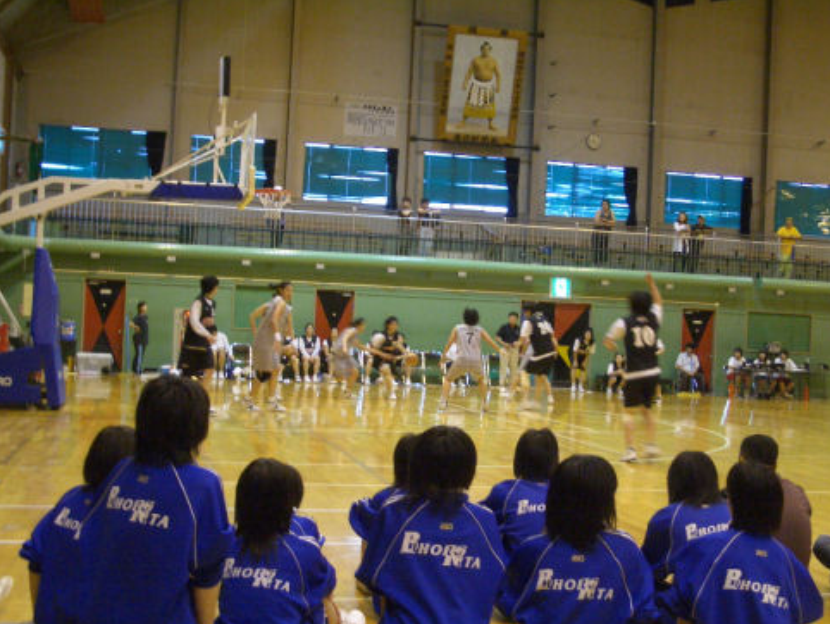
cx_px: 410
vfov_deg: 28.1
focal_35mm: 52
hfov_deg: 36.8
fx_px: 1247
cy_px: 328
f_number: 3.1
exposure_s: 1/30
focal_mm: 8.2
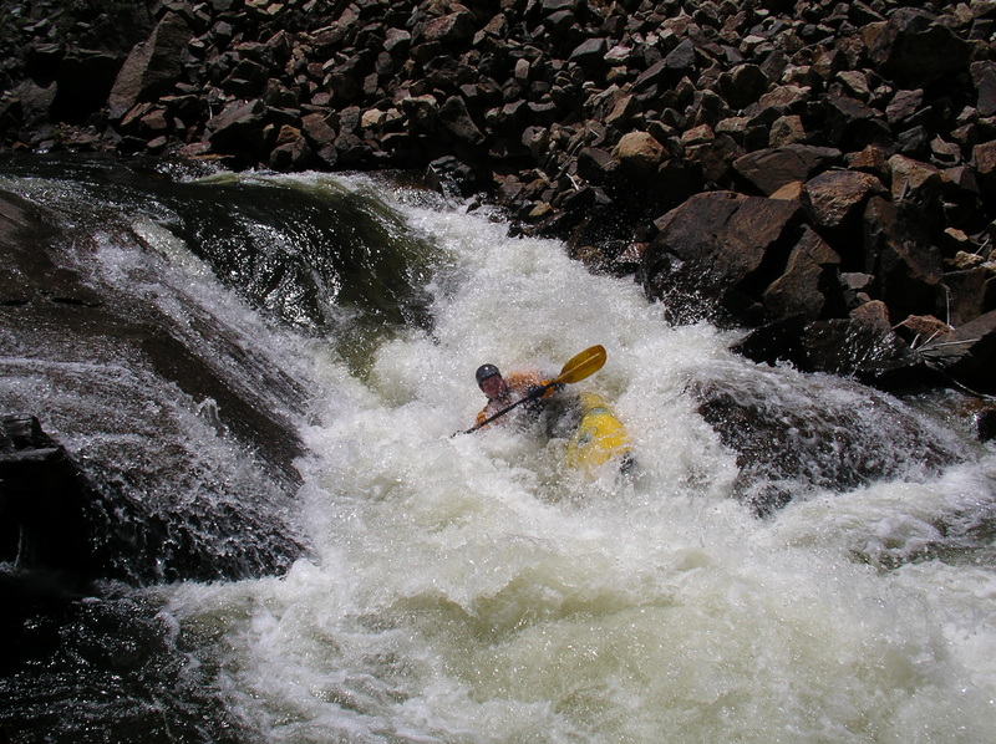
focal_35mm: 37
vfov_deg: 38.6
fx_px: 1063
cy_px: 372
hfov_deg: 50.2
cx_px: 498
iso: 50
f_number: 6.9
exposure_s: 1/500
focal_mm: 5.7
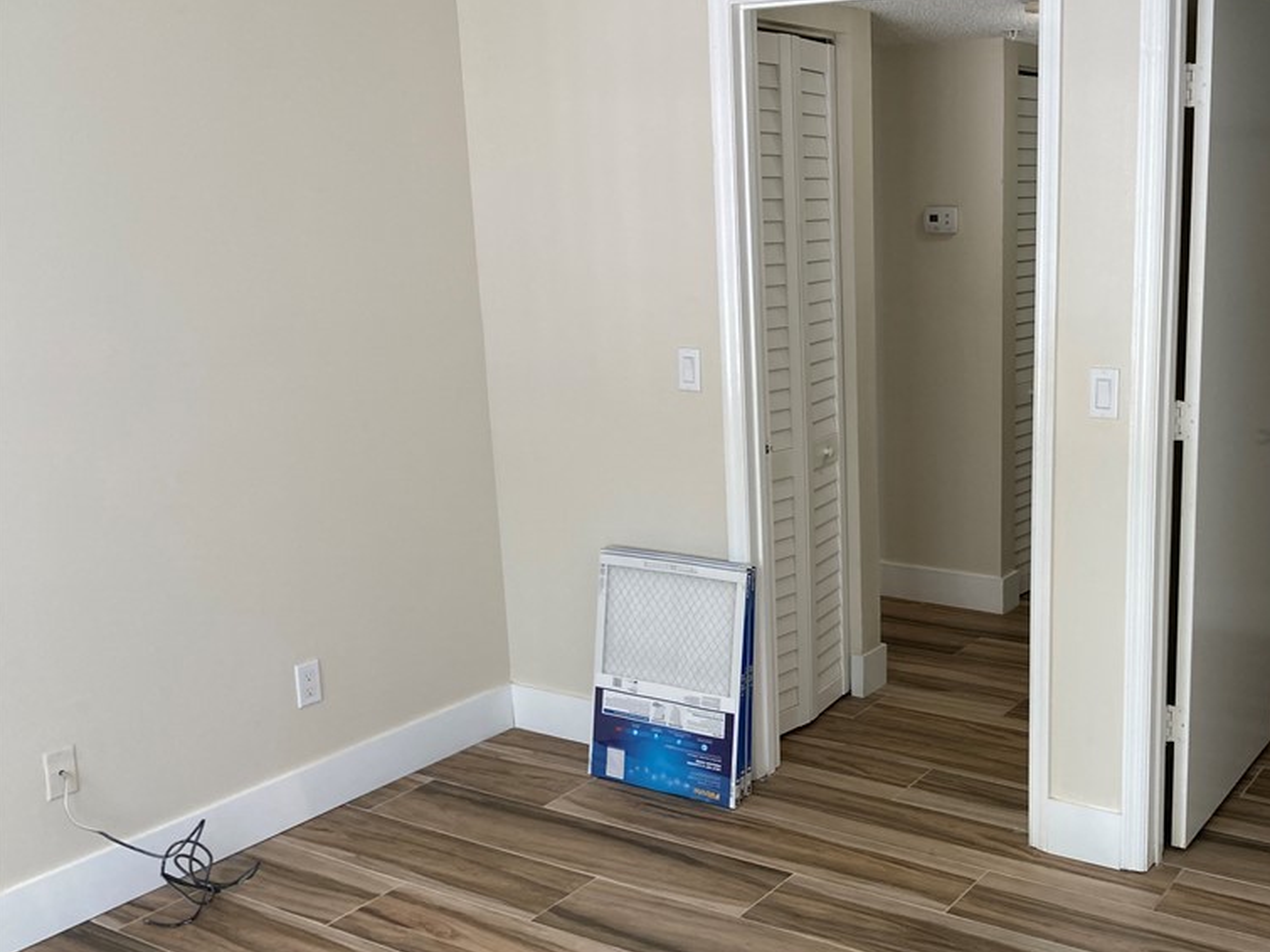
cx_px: 856
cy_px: 495
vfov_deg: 37.7
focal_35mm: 38
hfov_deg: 48.1
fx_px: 1394
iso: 50
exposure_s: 1/60
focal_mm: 3.99
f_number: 1.8
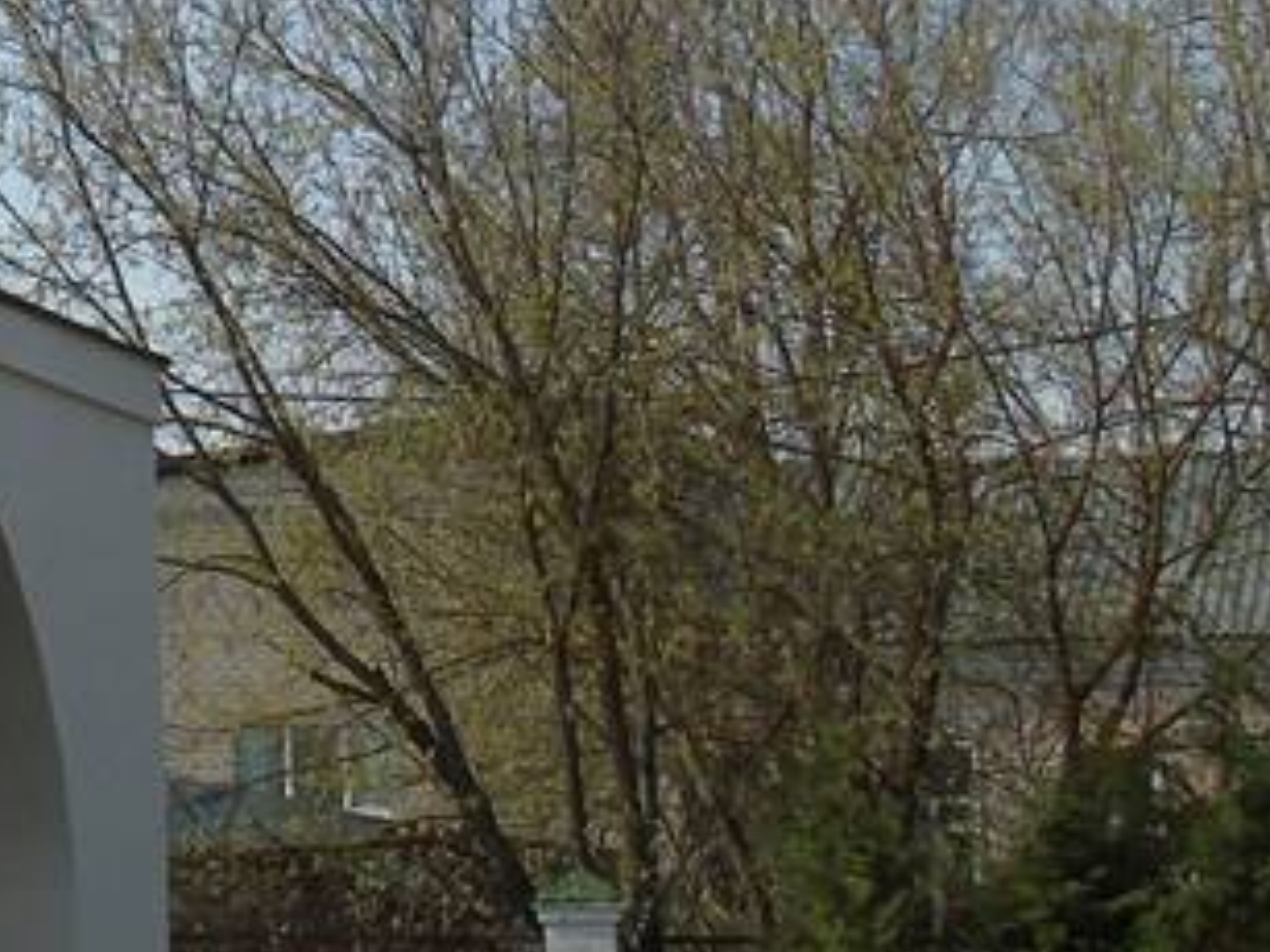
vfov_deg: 11.0
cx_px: -740
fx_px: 4878
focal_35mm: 133
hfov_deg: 13.8
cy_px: -62
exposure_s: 1/800
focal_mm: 6.1
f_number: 3.8
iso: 80
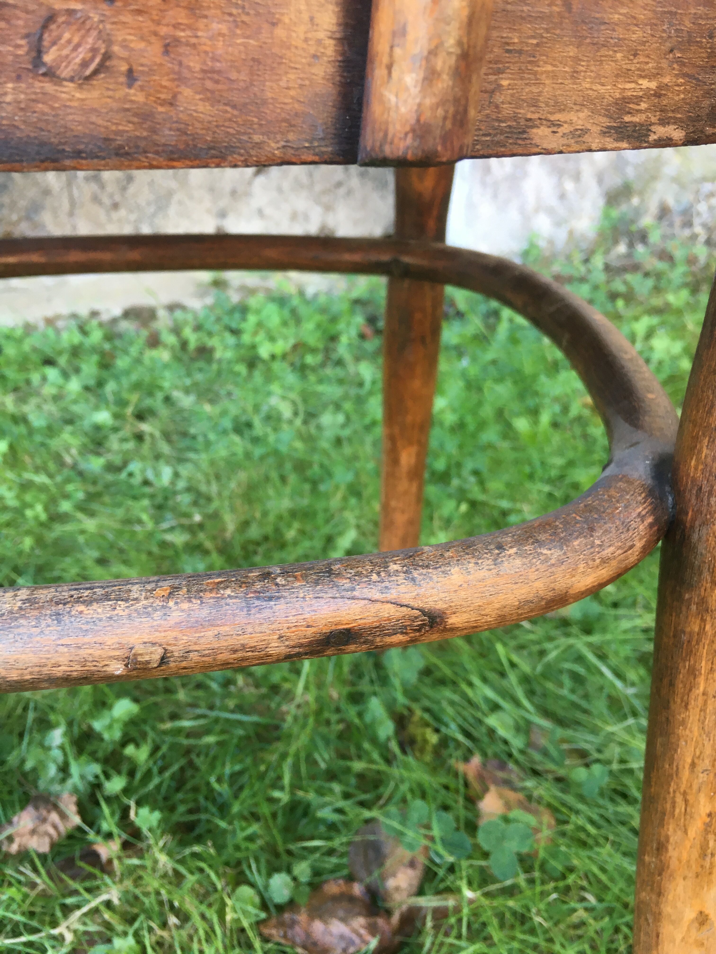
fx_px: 800
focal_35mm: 29
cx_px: 358
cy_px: 477
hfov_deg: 48.2
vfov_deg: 61.7
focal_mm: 4.15
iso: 40
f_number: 2.2
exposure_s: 1/33
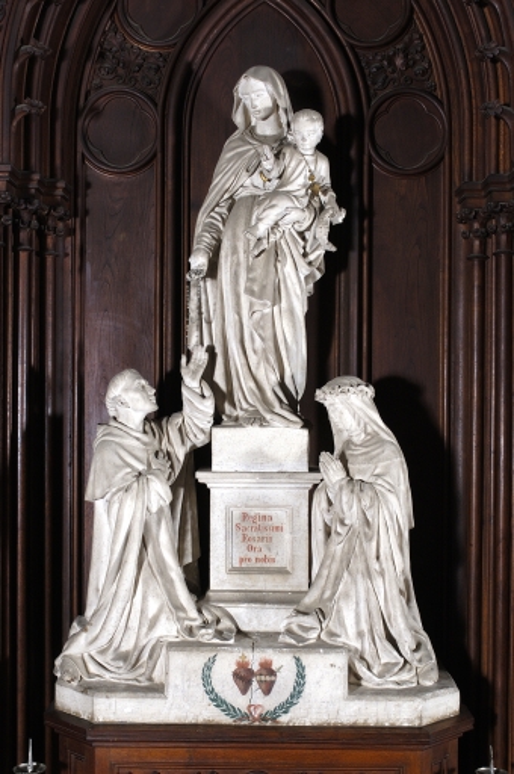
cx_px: 257
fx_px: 1127
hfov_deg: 25.7
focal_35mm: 52
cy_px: 387
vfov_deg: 37.9
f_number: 16
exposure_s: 1/60
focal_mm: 35
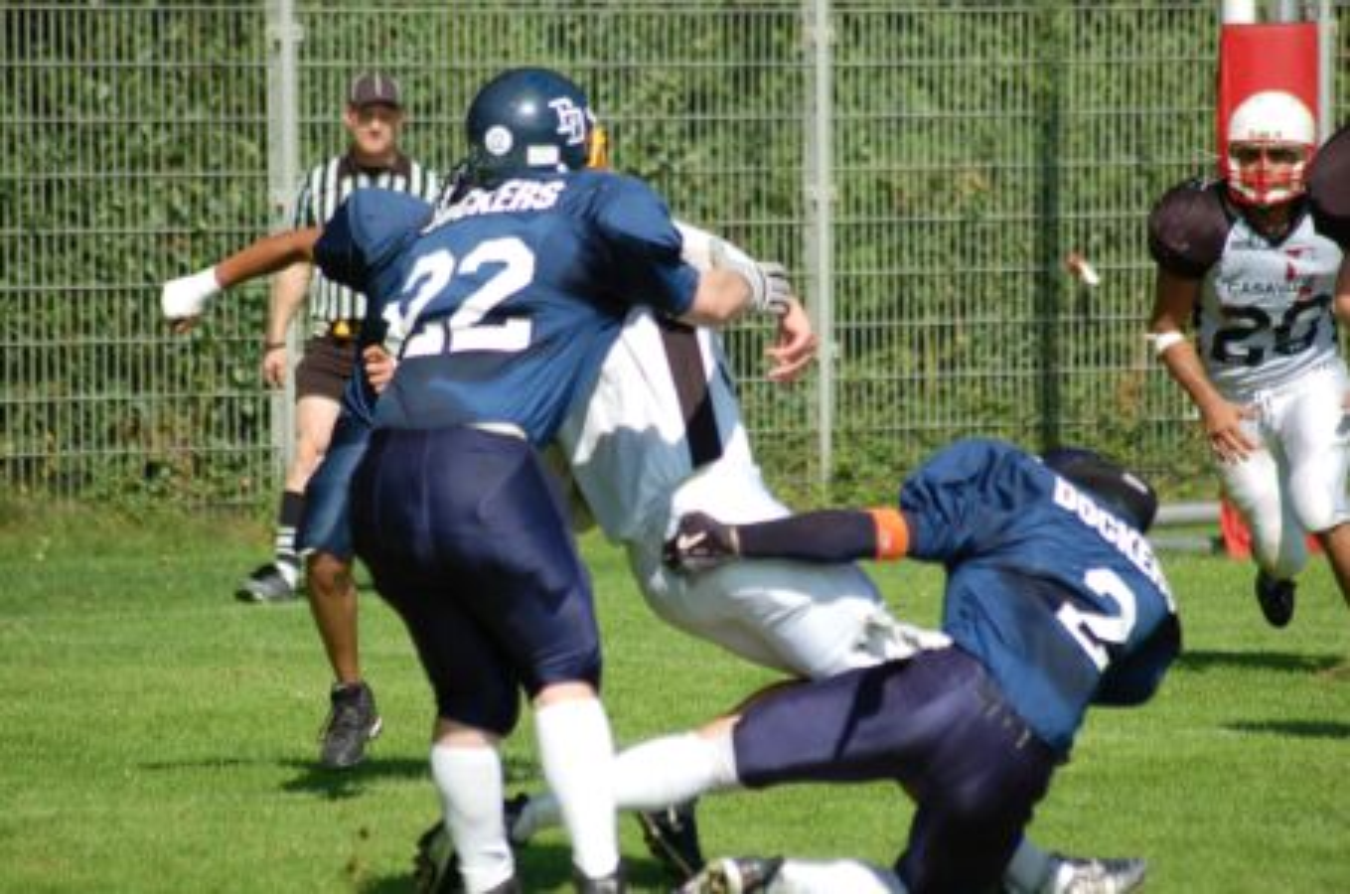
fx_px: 10946
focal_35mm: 292
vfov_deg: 4.7
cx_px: 675
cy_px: 447
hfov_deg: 7.1
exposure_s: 1/1000
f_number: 5
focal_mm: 195
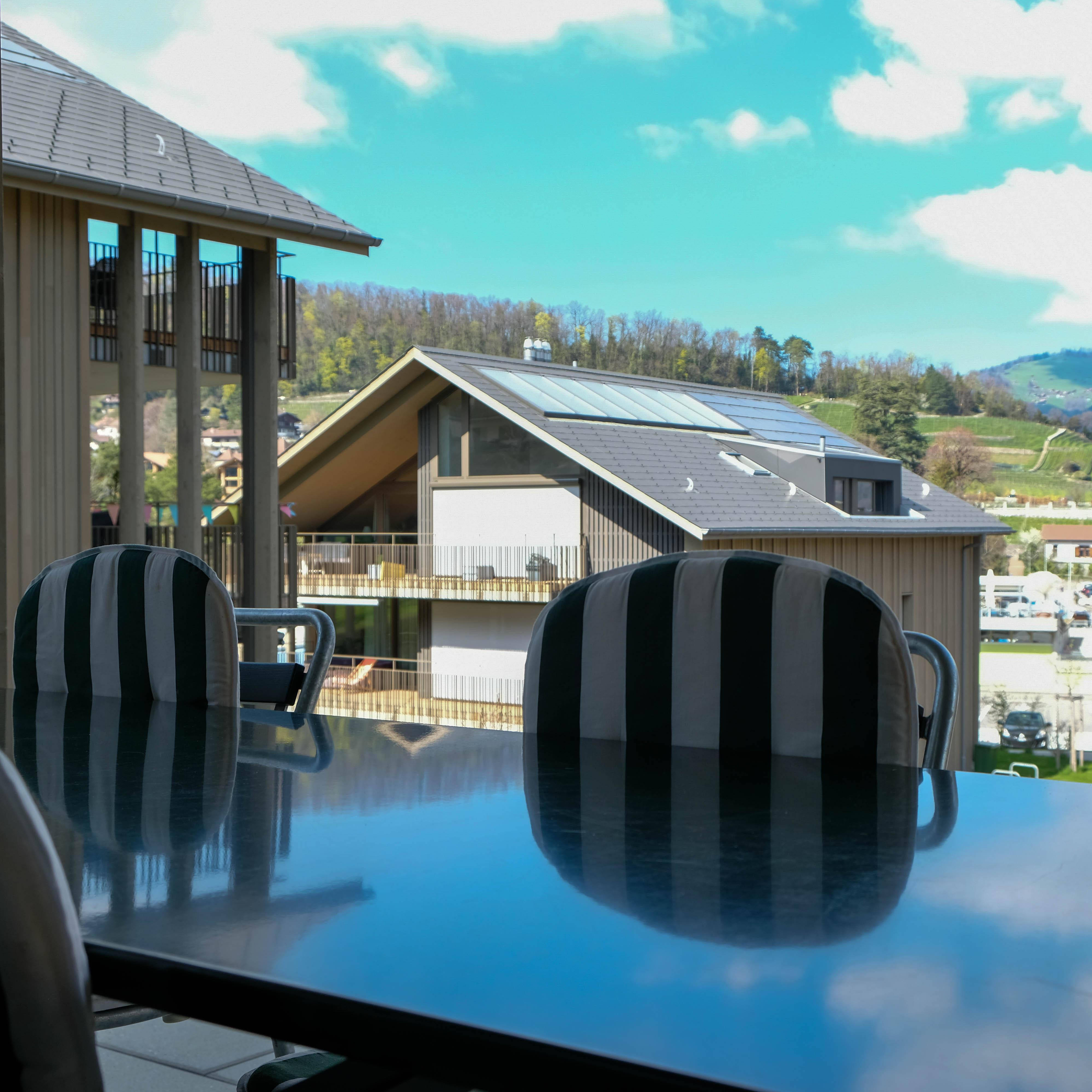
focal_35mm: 41
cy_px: 548
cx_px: 643
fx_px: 1463
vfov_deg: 40.9
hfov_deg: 40.8
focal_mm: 21.4
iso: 200
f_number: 5.6
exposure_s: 1/180
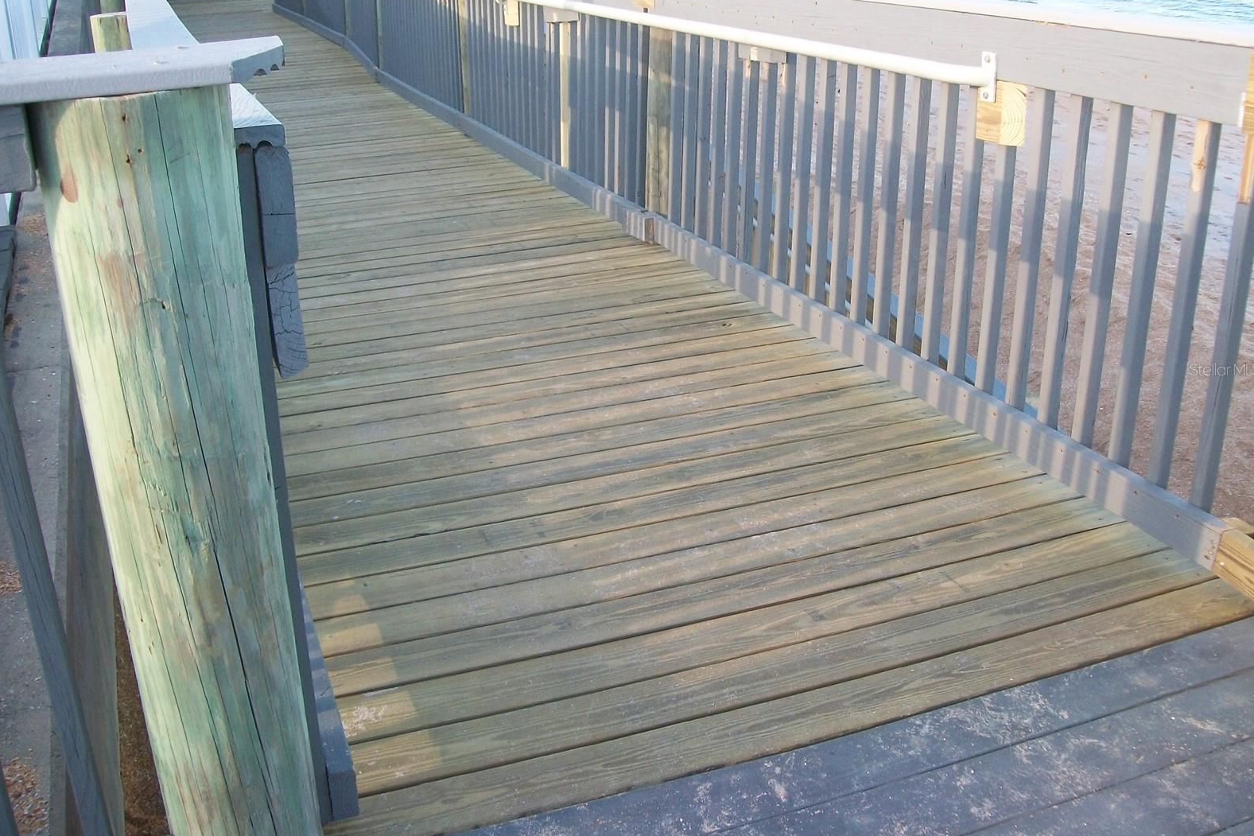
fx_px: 1323
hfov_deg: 50.7
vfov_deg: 35.0
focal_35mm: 38
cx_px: 628
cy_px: 369
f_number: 2.7
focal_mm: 6
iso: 80
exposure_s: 1/160
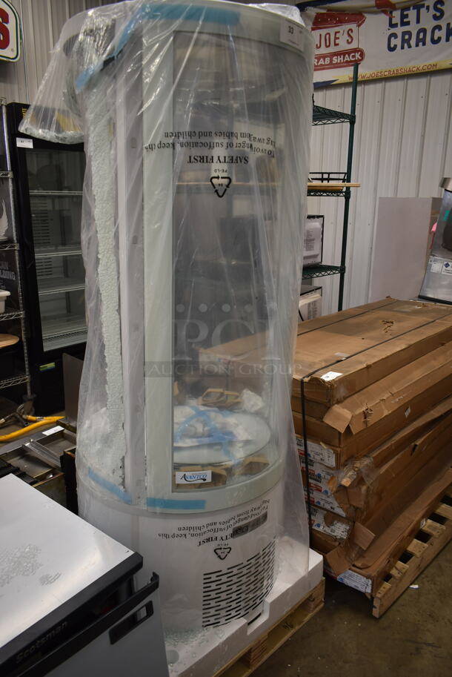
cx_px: 226
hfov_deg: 48.0
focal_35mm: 27
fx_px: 508
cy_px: 338
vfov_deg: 67.3
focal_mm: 18
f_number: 3.5
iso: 220
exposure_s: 1/30
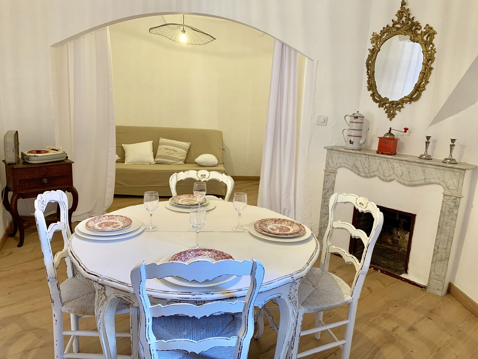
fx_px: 359
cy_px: 180
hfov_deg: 67.3
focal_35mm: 26
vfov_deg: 53.1
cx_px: 239
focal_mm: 4.25
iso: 200
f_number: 1.8
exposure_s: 1/50
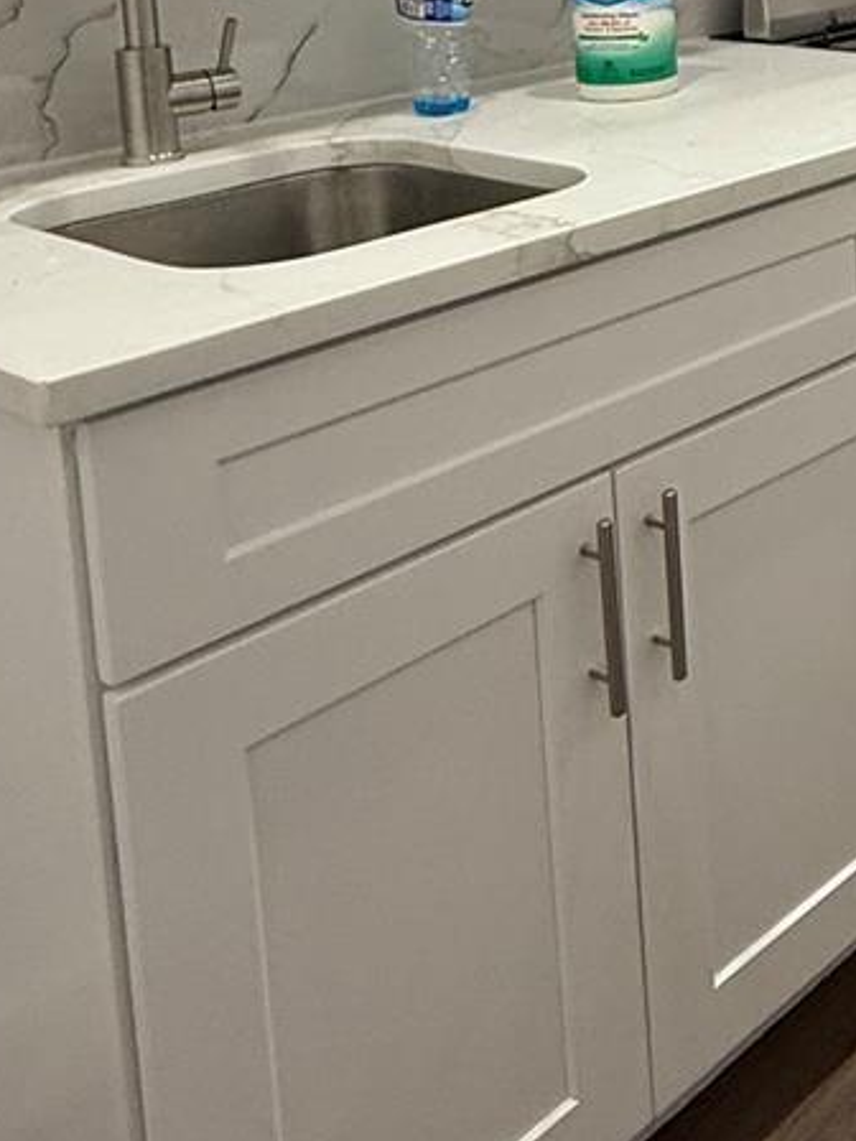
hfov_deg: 26.0
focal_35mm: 48
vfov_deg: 35.4
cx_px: 1106
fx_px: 1583
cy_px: -33
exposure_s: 1/60
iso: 200
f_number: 2.2
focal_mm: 2.22
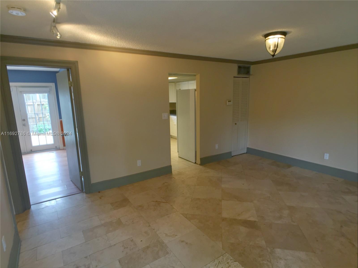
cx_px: 179
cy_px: 134
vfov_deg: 48.2
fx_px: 300
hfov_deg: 61.7
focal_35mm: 29
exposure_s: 1/40
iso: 32
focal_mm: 4.15
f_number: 2.2
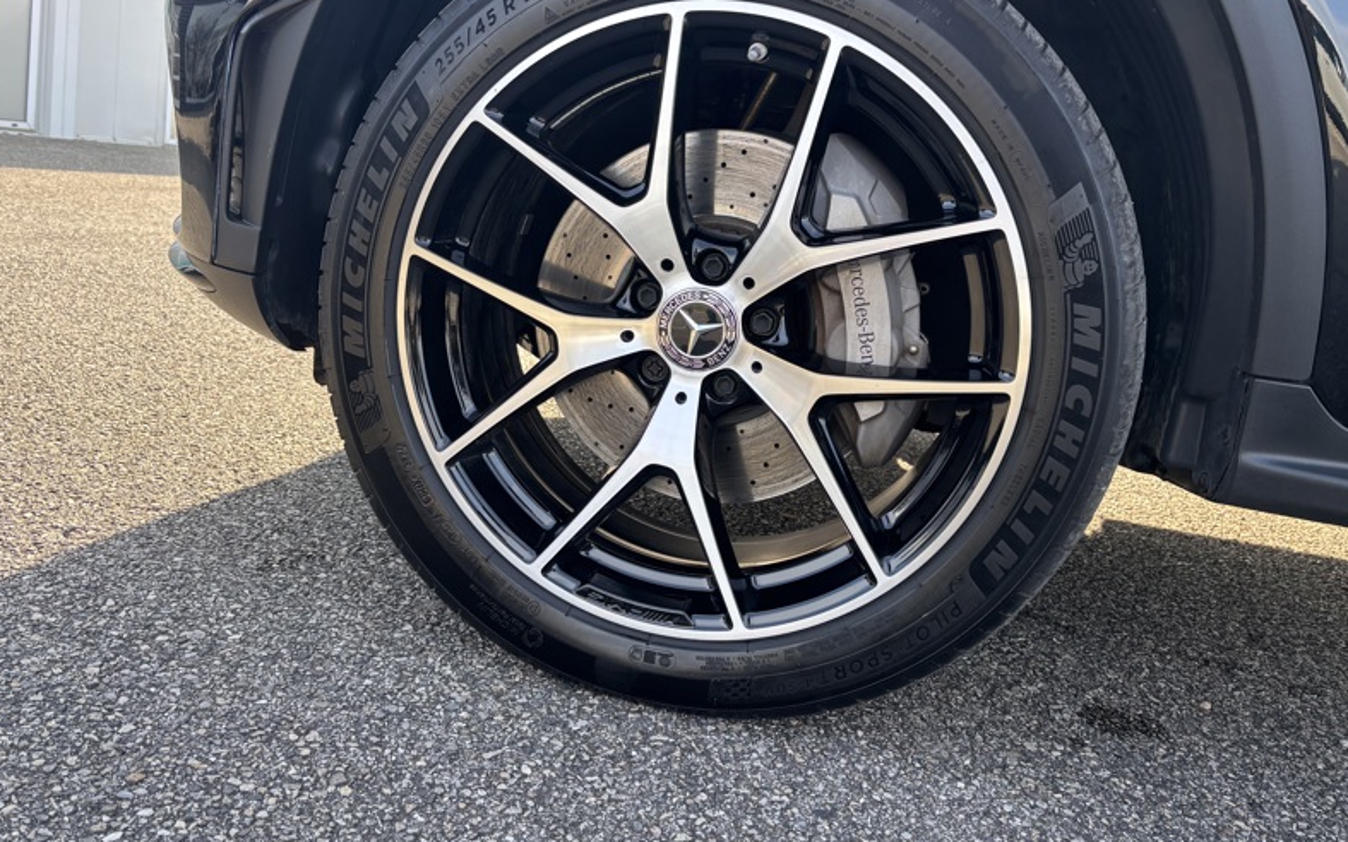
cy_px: 358
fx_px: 1029
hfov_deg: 66.5
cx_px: 665
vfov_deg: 44.4
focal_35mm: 28
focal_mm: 5.96
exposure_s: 1/364
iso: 50
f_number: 1.6
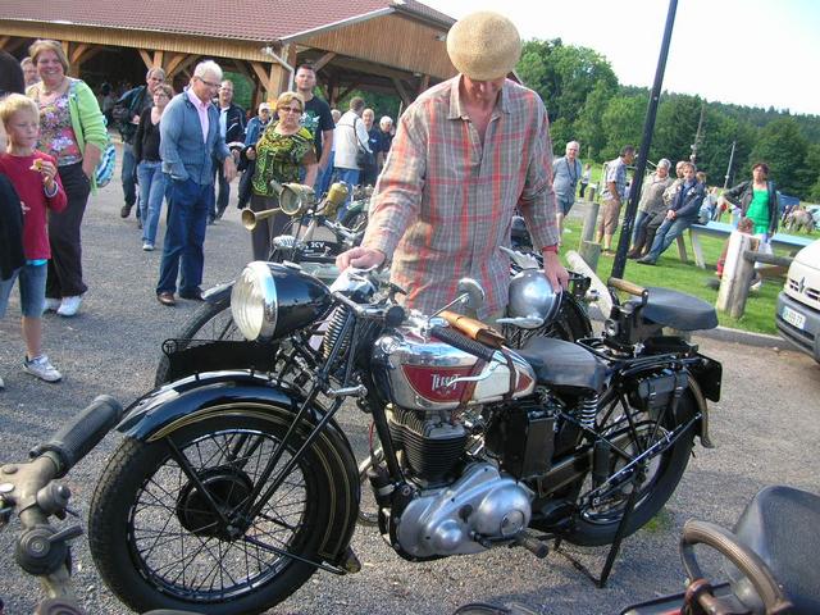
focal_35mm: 35
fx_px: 829
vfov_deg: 40.7
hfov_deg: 52.6
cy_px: 308
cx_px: 410
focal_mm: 5.8
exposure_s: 1/110
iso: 50
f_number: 2.8
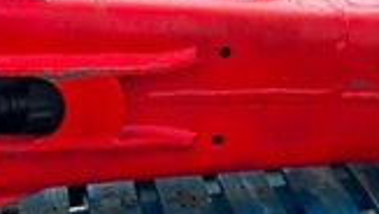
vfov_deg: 12.6
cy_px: 60
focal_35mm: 96
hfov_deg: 22.2
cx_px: 221
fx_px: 966
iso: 80
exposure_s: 1/1453
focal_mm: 6.86
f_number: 1.78
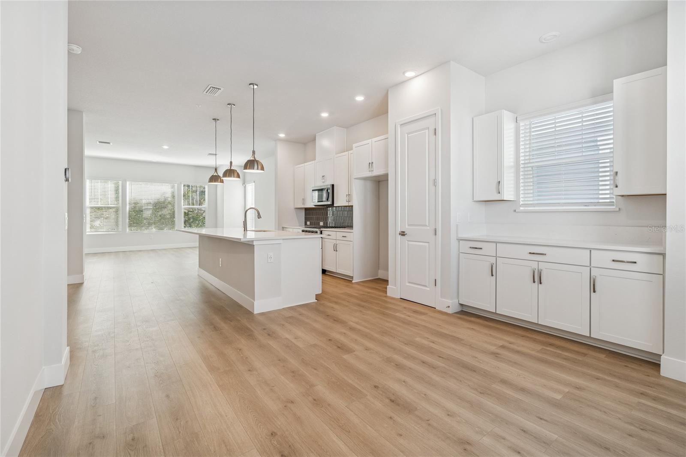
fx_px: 286
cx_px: 343
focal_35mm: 15
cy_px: 228
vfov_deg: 77.3
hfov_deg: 100.4
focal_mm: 10
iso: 100
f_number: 7.1
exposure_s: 1/25
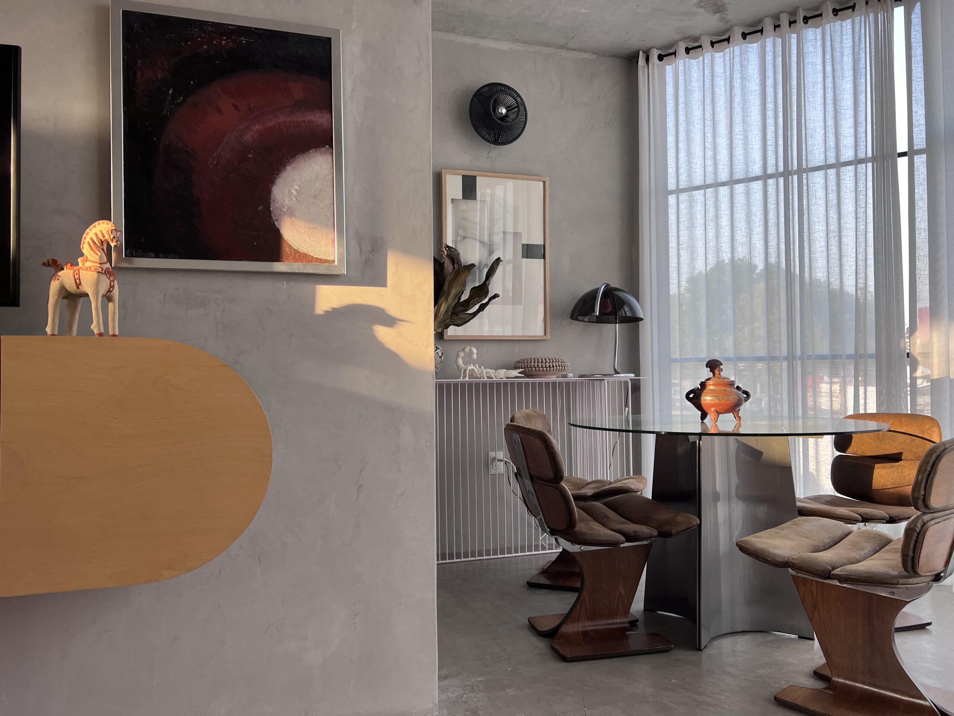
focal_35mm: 26
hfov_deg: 67.3
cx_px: 477
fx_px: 717
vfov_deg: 53.1
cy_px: 358
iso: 40
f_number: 1.5
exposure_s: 1/121
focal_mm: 5.7
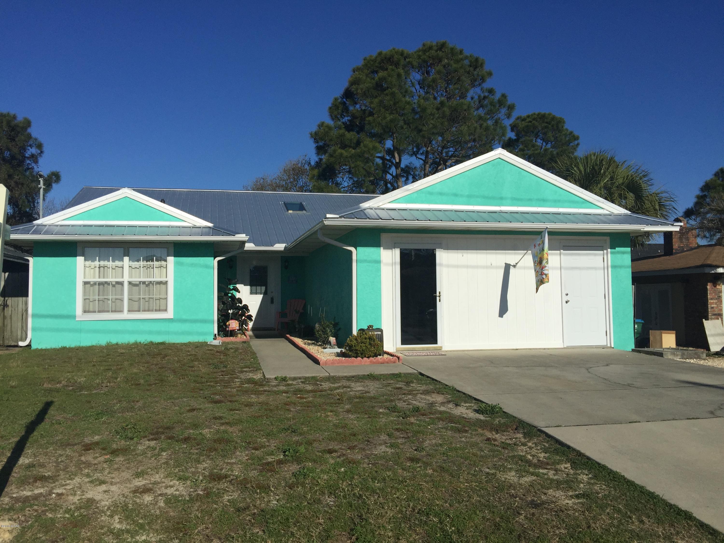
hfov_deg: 61.7
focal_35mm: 29
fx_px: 607
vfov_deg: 48.2
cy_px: 272
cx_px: 362
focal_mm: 4.15
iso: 32
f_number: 2.2
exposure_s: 1/6623
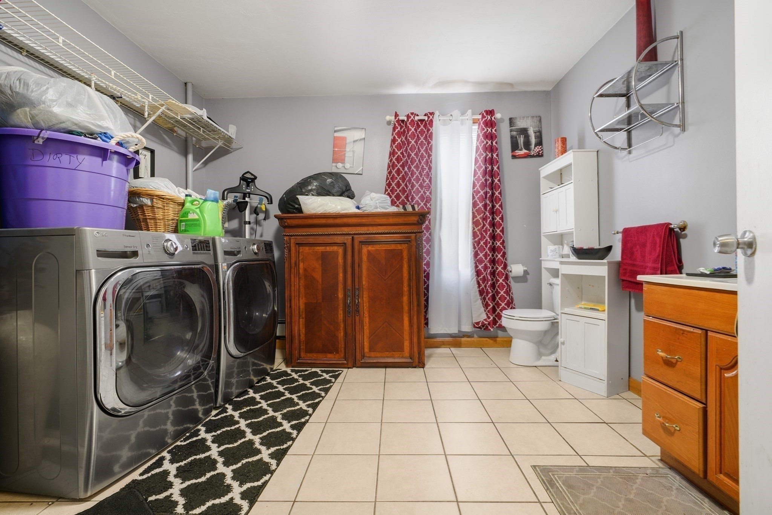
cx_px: 386
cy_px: 258
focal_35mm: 16
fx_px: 343
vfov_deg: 73.8
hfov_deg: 96.7
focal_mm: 16
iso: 250
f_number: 8
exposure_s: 1/3
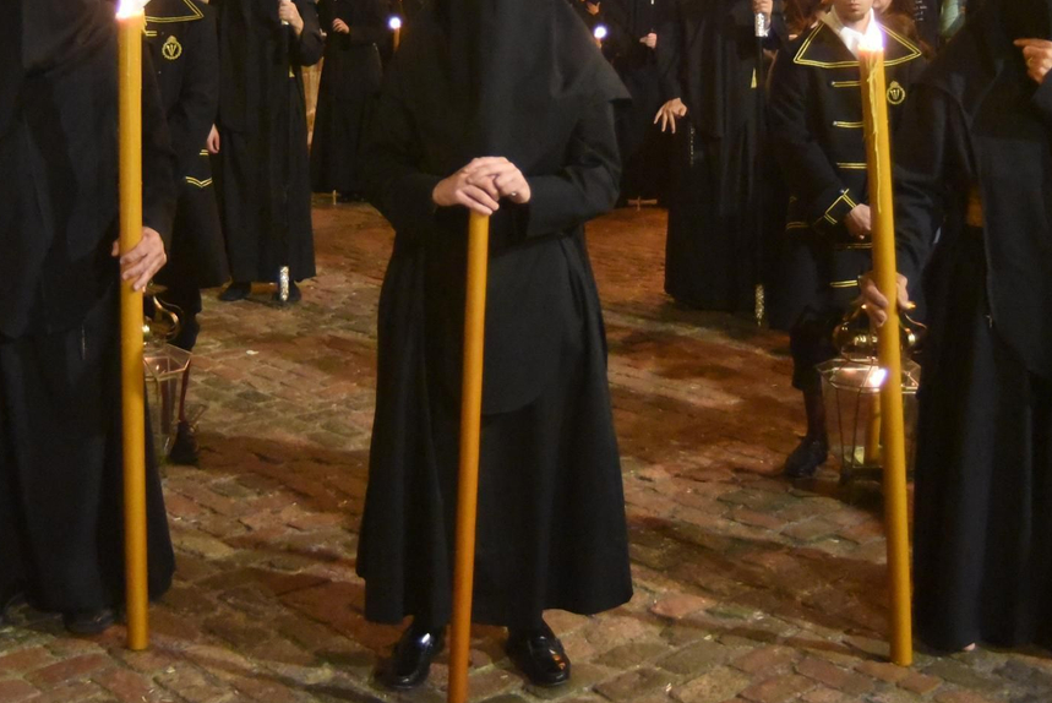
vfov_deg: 24.6
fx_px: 1579
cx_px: 527
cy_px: 110
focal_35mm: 54
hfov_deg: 36.8
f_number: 3.5
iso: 12800
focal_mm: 29
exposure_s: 1/200
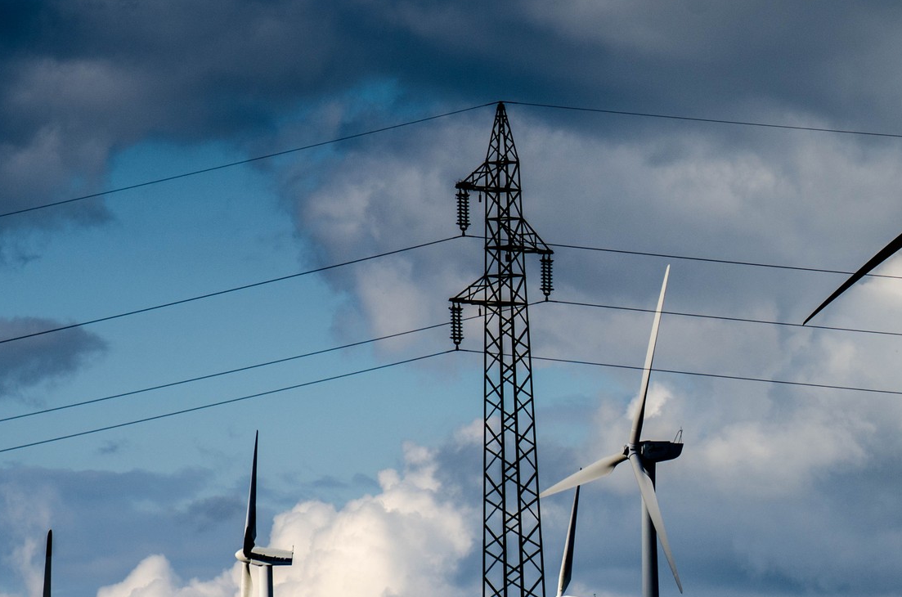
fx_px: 8593
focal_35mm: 344
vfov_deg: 4.0
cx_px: 658
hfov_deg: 6.0
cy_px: 417
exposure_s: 1/200
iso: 100
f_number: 8
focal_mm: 155
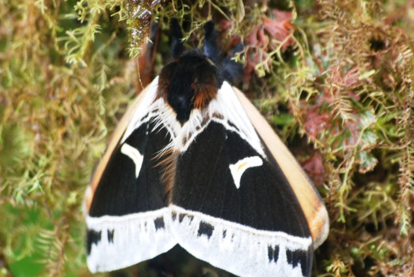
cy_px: 126
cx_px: 225
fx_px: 6687
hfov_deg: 3.5
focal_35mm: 581
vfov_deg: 2.4
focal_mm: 240
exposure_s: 1/125
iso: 400
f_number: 5.3
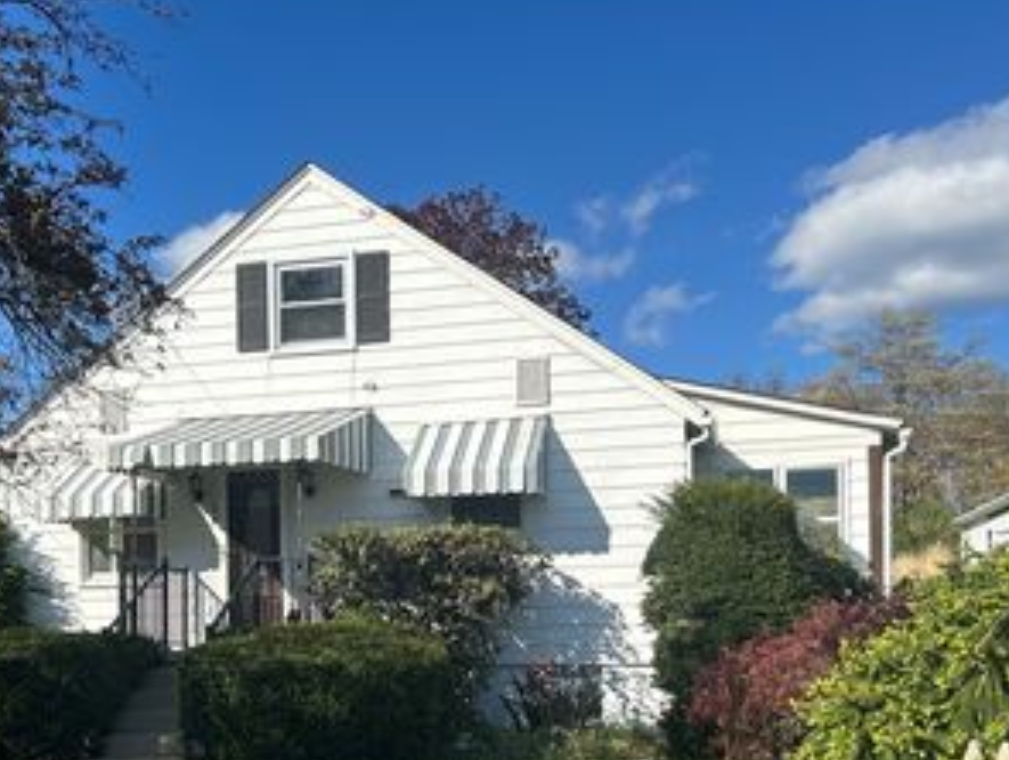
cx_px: 369
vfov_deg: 32.1
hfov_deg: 42.5
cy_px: 604
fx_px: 1284
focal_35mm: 44
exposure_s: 1/3356
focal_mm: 5.7
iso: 50
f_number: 1.5
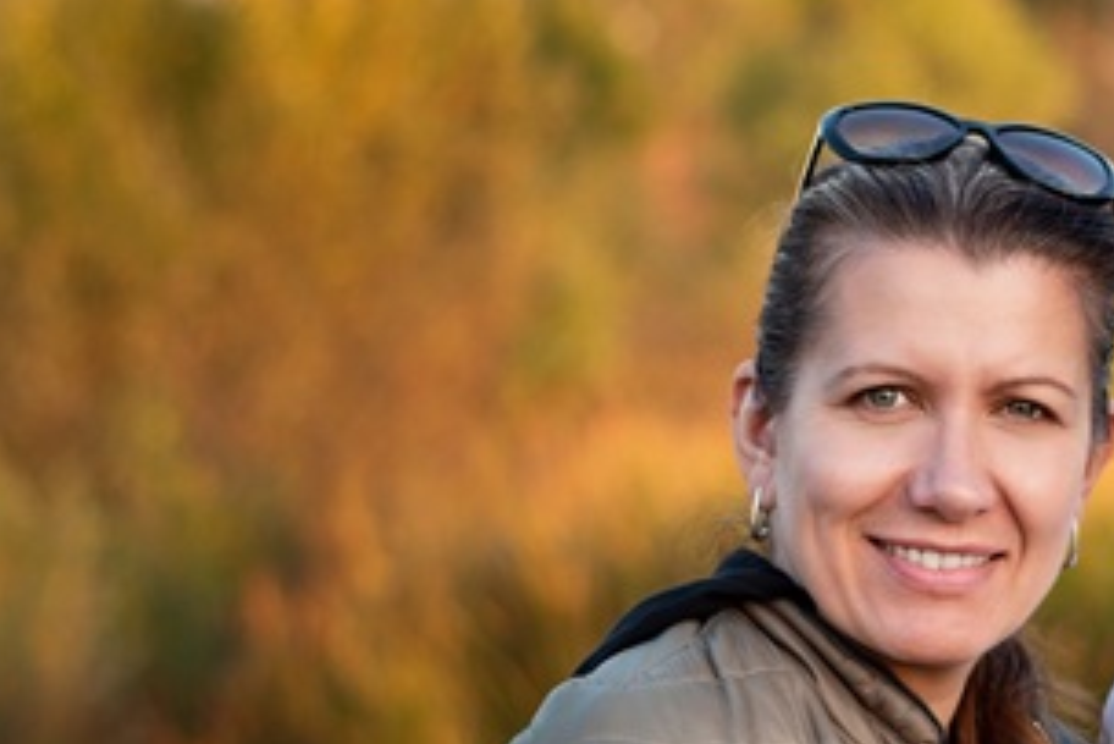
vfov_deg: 11.8
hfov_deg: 17.3
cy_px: 669
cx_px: 1173
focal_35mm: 115
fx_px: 3560
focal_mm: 50
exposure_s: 1/250
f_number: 2.5
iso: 80
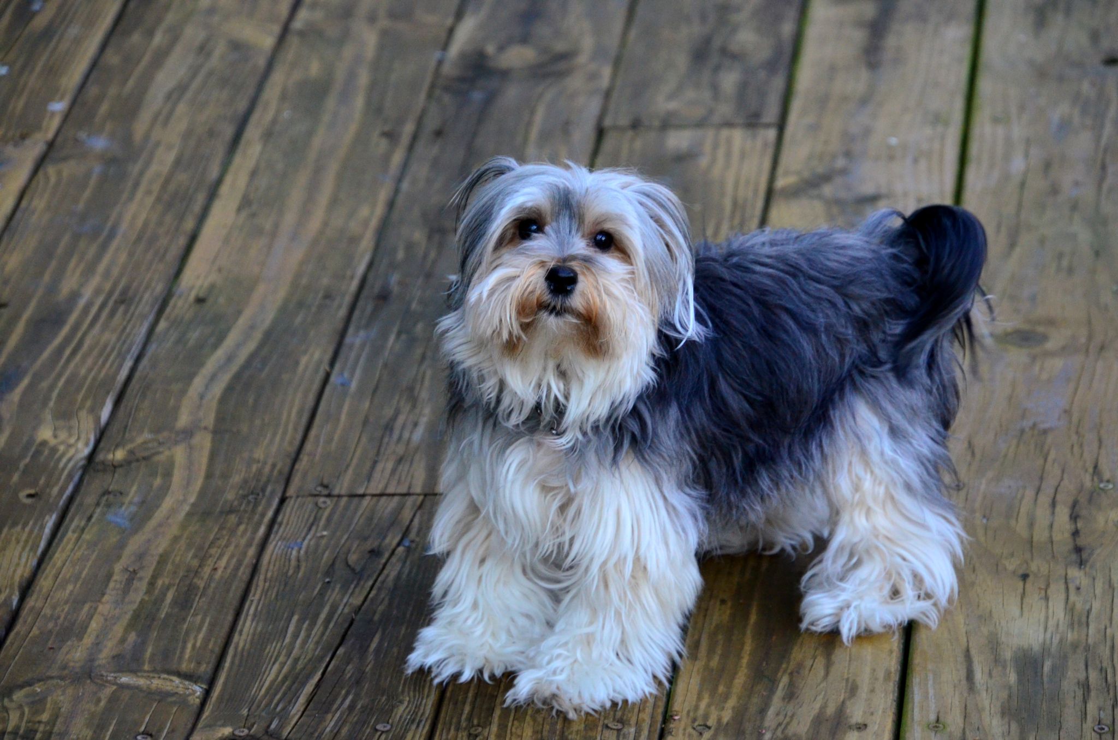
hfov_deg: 9.5
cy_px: 370
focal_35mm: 218
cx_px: 559
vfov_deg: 6.3
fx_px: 6740
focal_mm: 145
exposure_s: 1/250
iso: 2000
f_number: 5.6
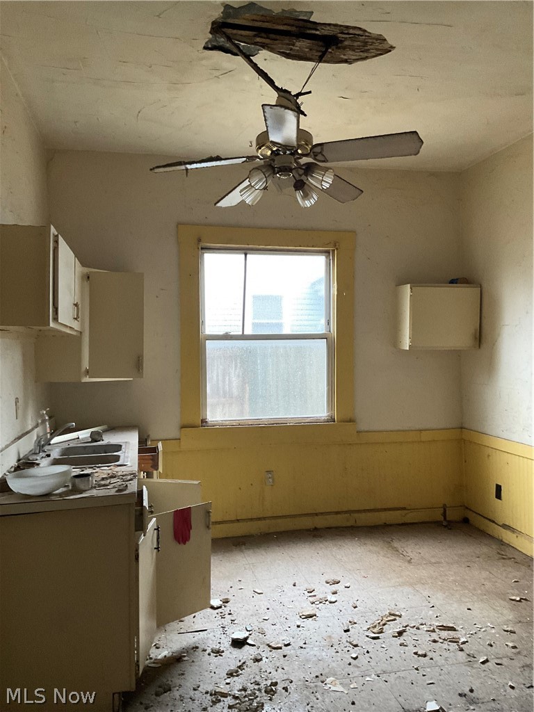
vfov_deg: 61.7
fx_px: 596
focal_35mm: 29
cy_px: 356
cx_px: 267
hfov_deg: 48.2
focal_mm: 3
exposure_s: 1/60
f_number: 1.8
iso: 200
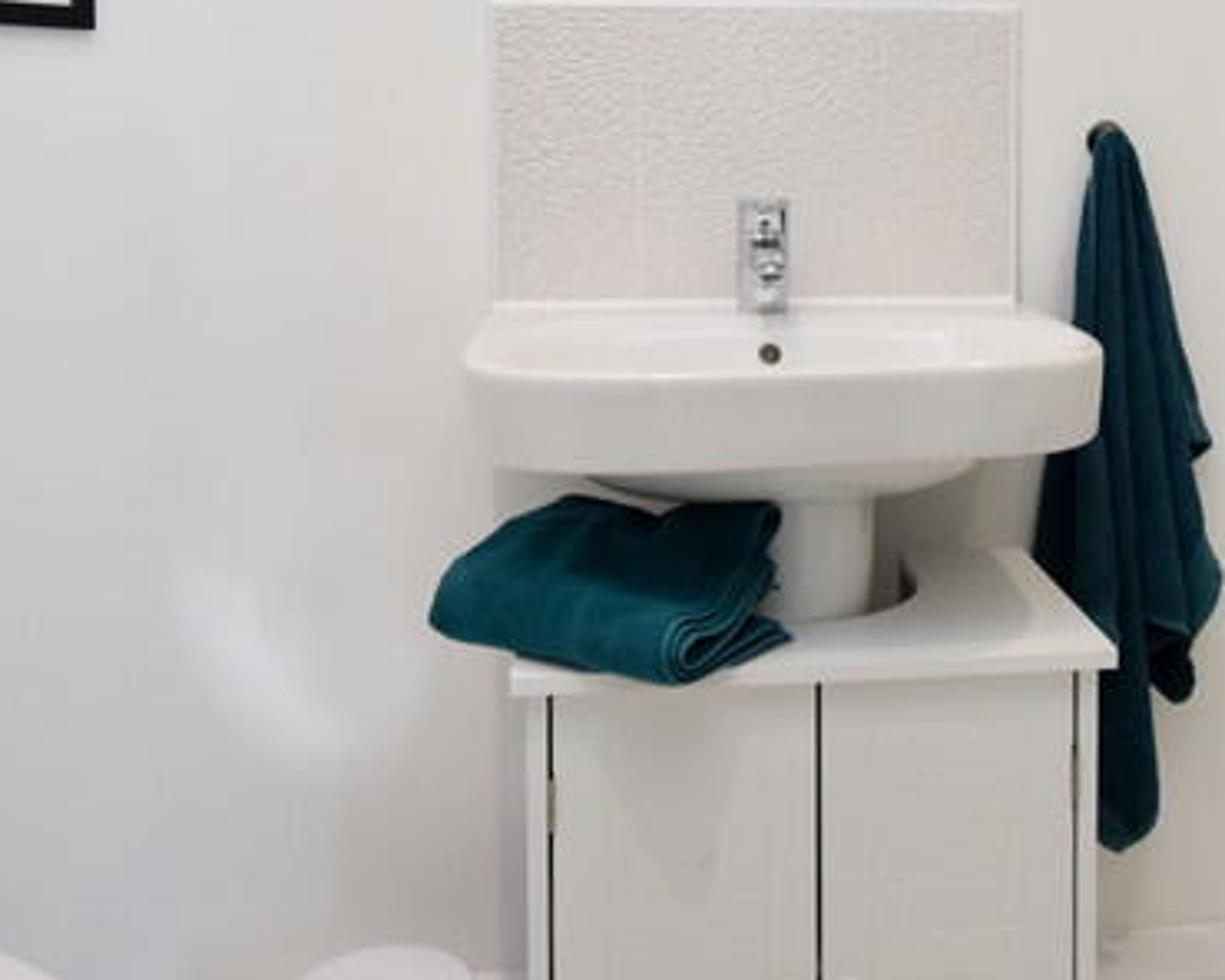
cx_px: 811
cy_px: 207
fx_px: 1414
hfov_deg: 46.2
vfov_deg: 37.0
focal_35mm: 39
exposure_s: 1/160
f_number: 4.5
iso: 800
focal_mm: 10
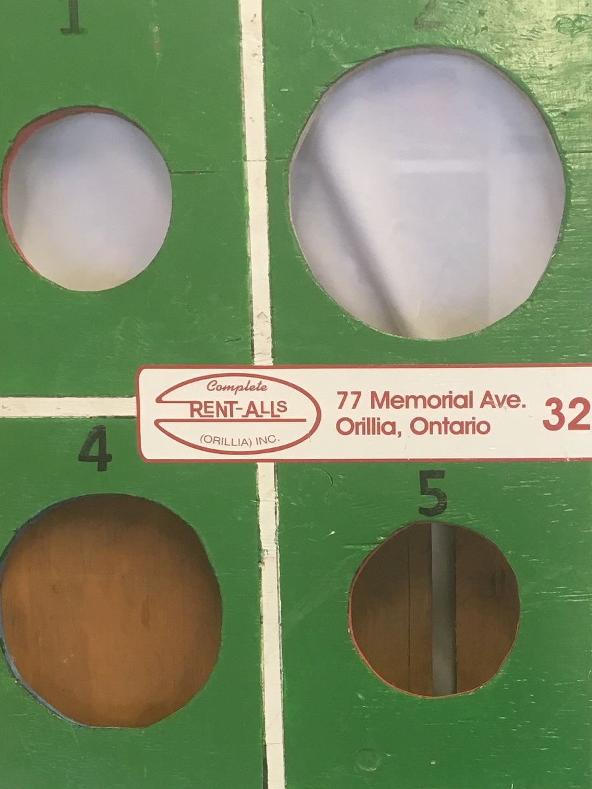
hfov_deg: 24.9
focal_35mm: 58
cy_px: 707
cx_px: 459
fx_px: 1322
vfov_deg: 31.7
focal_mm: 4.15
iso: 80
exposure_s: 1/30
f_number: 2.2
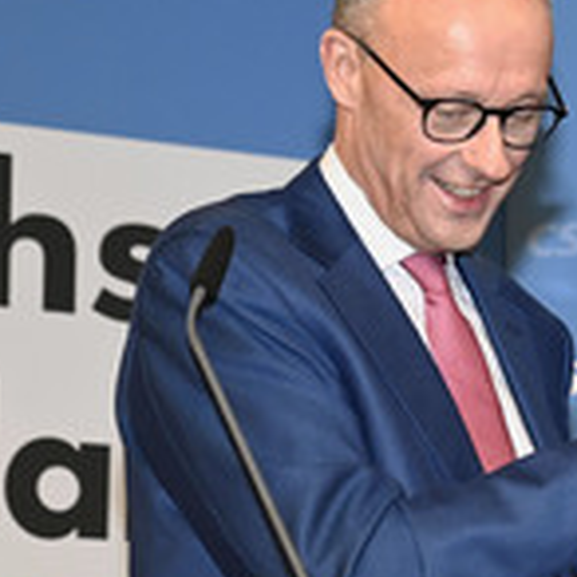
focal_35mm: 242
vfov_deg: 7.2
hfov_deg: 7.2
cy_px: 312
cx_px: 733
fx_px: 4564
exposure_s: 1/250
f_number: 6.3
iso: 3200
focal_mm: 92
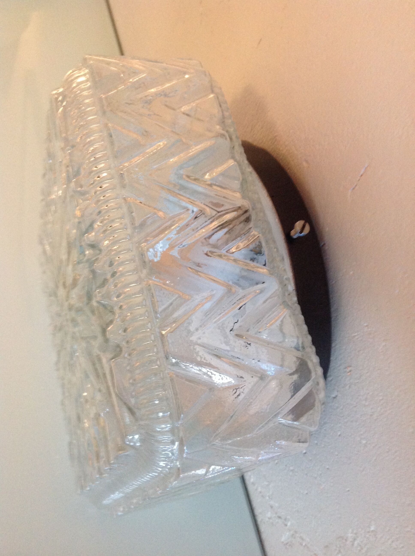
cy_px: 278
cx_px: 208
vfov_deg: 52.7
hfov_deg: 40.6
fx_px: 561
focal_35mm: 35
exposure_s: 1/17
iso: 320
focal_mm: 4.28
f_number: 2.4
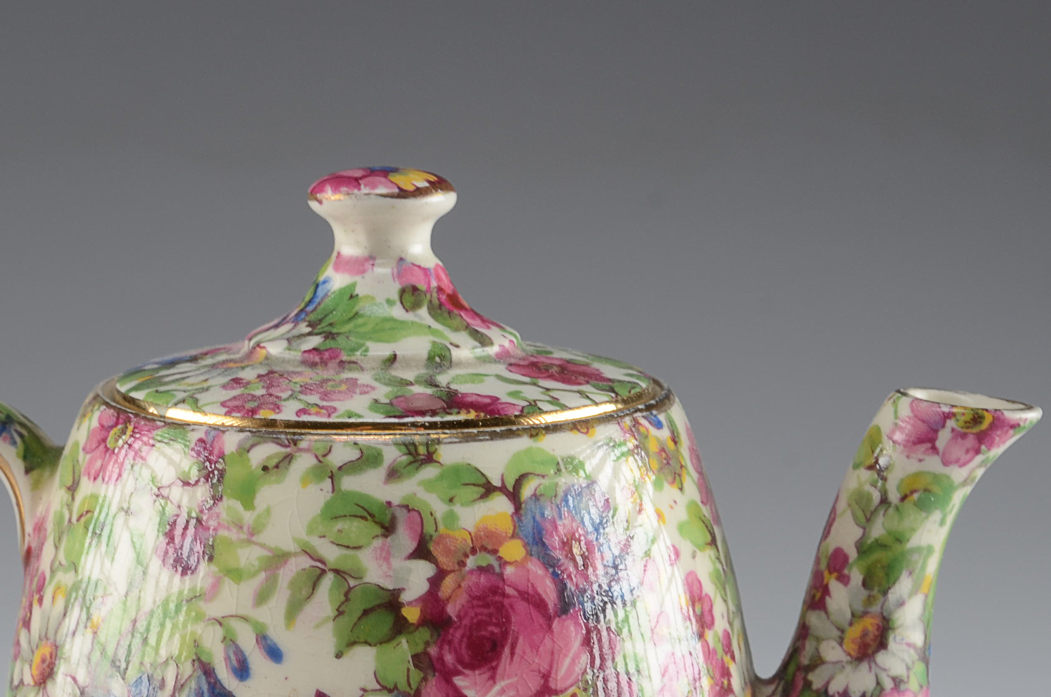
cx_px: 392
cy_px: 623
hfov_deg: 19.3
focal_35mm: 106
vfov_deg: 12.8
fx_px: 3089
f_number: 13
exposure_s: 1/80
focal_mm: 36
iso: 100
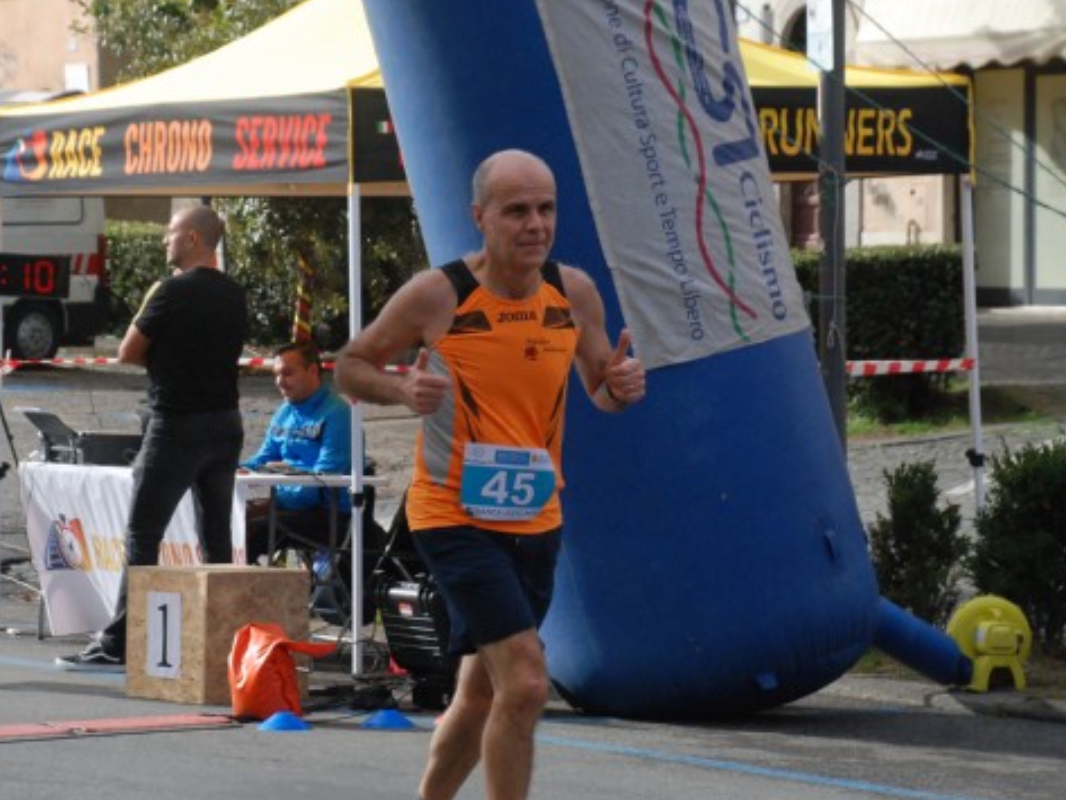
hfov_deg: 14.3
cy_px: 362
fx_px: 4239
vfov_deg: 10.8
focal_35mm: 138
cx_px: 435
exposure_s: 1/1600
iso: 1000
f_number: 5.6
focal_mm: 75
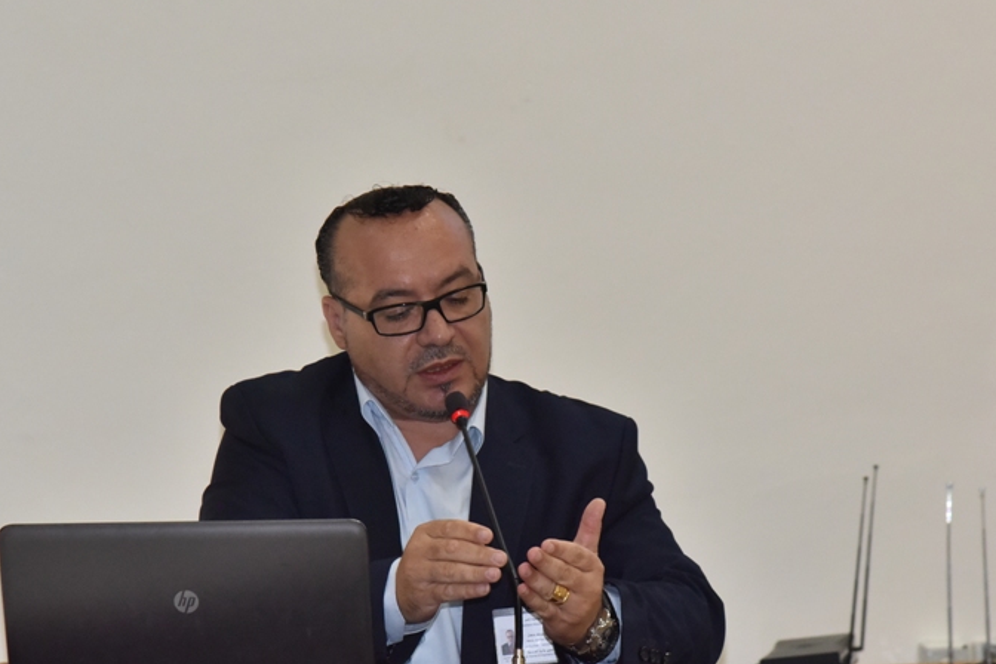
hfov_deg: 12.8
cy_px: 392
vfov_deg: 8.6
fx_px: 4426
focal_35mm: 160
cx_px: 422
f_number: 6.3
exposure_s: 1/200
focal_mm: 105
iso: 2500
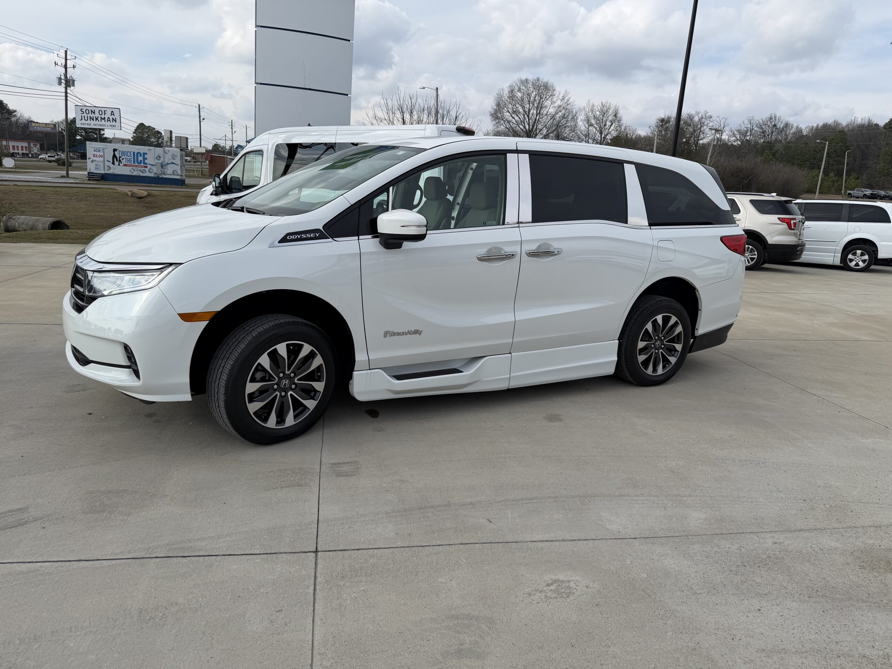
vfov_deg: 56.8
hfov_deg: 71.6
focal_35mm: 24
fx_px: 618
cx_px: 446
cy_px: 334
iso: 80
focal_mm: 6.76
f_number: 1.78
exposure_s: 1/4975
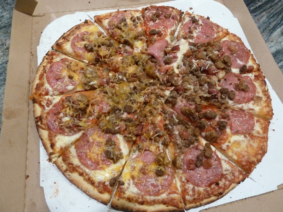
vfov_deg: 54.9
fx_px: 204
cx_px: 142
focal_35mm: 25
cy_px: 106
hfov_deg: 69.4
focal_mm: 4.1
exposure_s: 1/20
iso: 400
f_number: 3.3
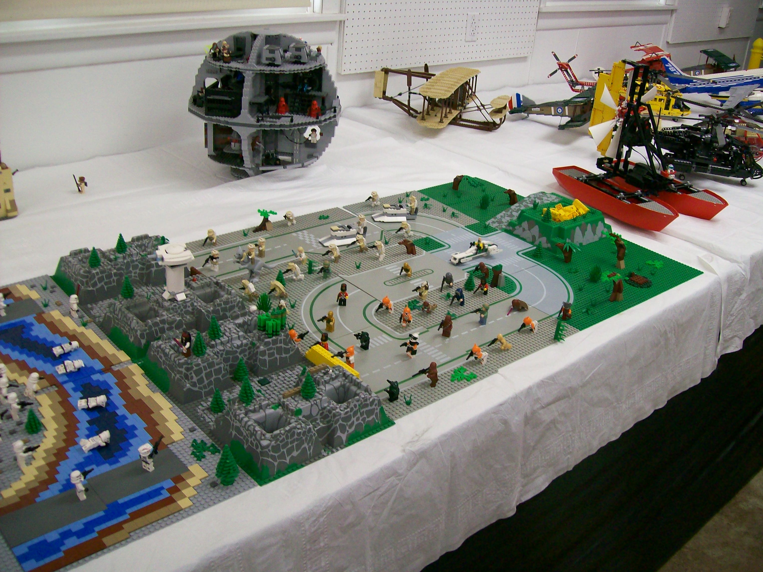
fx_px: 794
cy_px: 286
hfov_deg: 51.4
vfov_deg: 39.7
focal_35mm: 36
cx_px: 382
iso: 160
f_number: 2.7
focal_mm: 6
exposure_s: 1/25.3
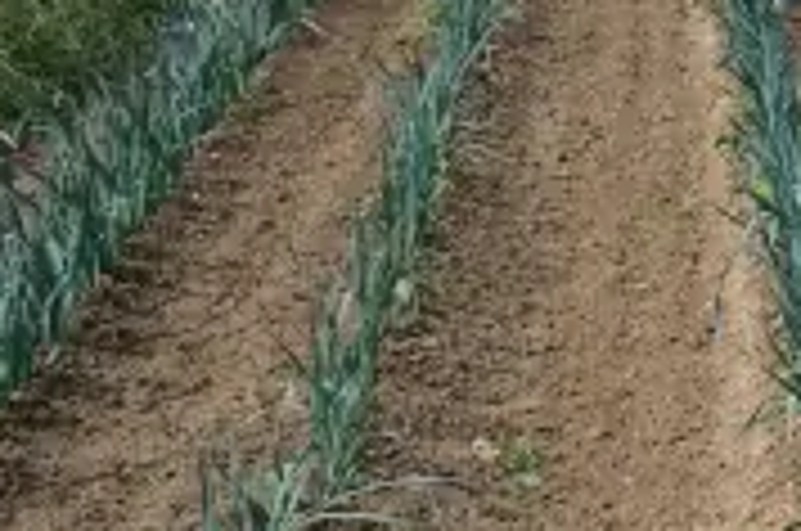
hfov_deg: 11.1
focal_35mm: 152
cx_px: 1984
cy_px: 367
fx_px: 3376
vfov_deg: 9.0
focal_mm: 18
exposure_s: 1/400
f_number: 7.1
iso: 160
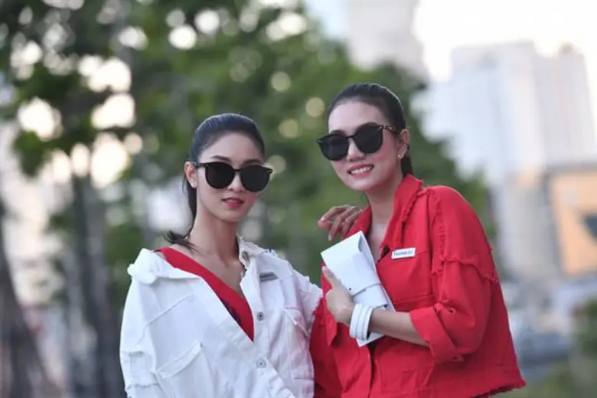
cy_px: 199
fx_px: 3068
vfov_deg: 7.4
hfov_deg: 11.1
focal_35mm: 185
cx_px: 298
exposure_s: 1/400
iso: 1000
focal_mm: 185
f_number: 4
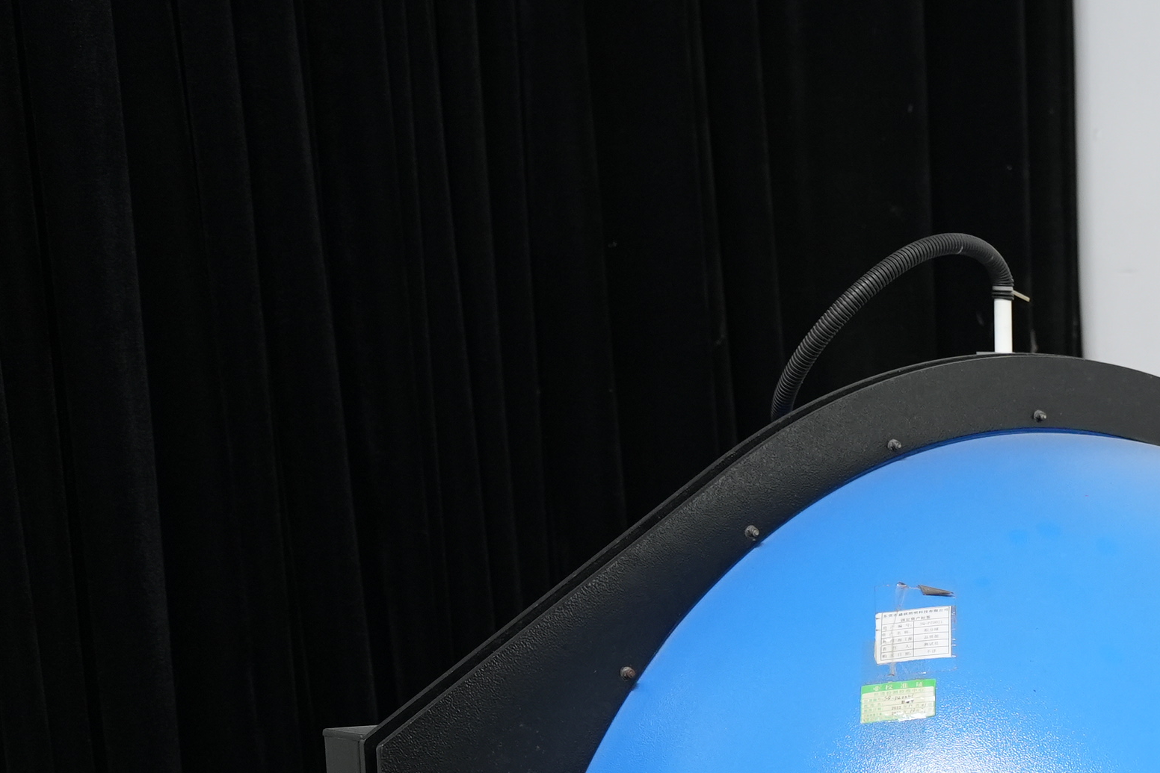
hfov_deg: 19.4
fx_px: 3061
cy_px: 1044
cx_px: 1598
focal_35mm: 95
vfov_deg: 13.8
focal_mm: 32
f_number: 3.2
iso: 1000
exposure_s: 1/50
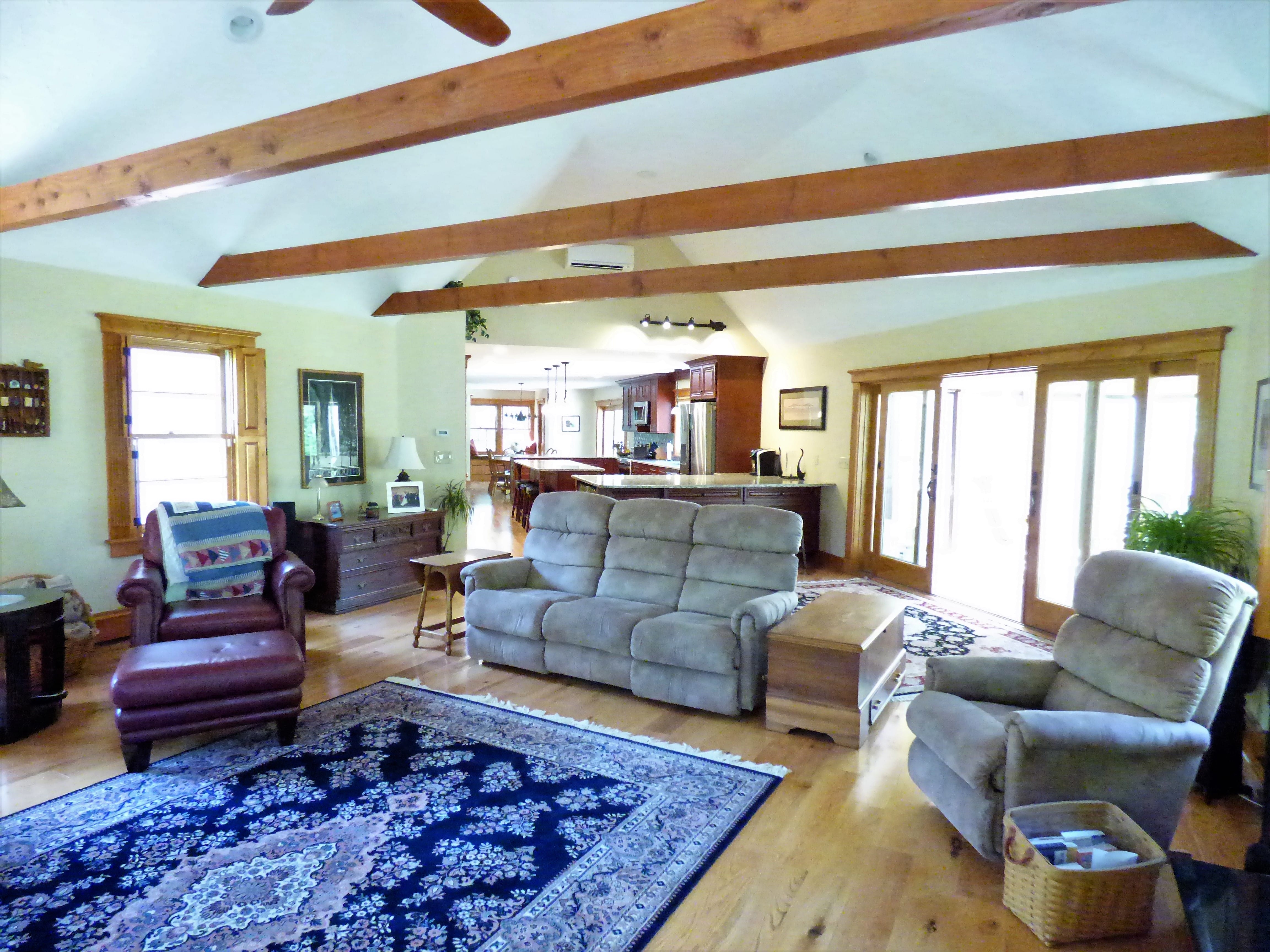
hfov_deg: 81.7
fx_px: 734
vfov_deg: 66.0
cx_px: 635
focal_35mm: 20
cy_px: 476
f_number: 2.8
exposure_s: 1/80
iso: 3200
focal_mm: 3.58
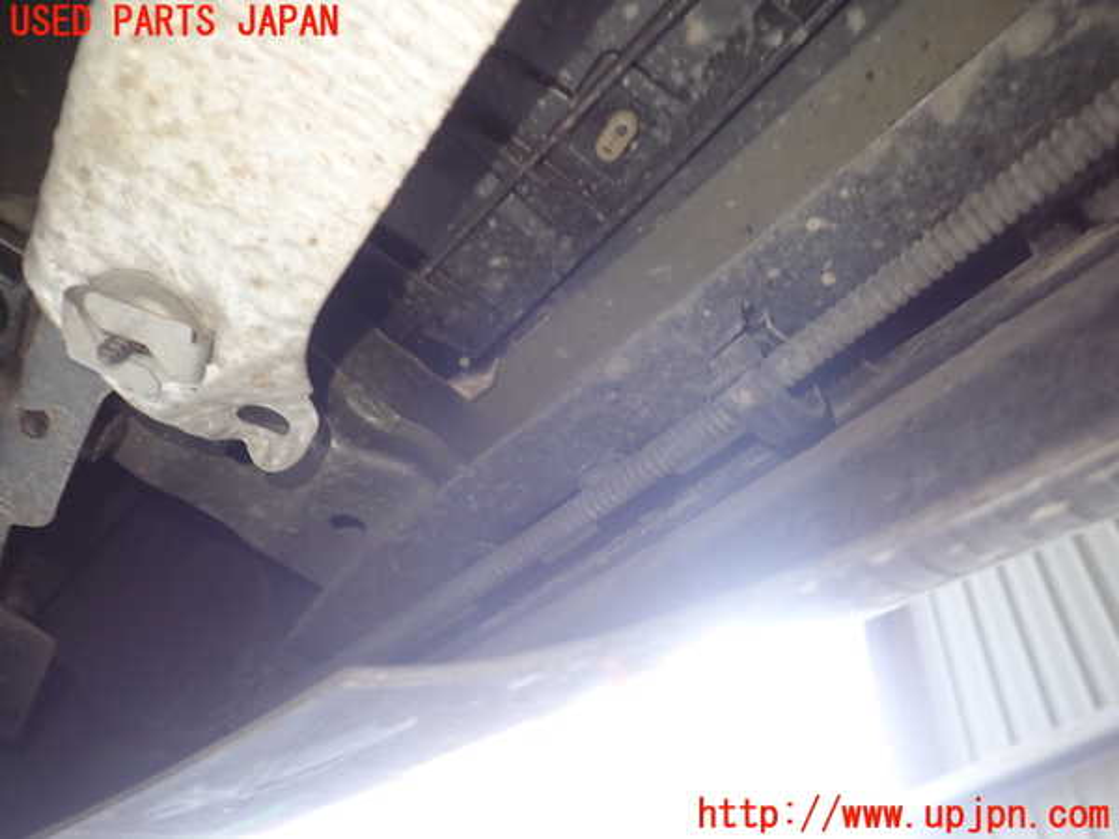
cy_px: 420
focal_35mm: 25
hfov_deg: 69.4
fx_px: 808
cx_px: 560
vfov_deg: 54.9
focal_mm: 4.5
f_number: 2
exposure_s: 1/30
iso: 200
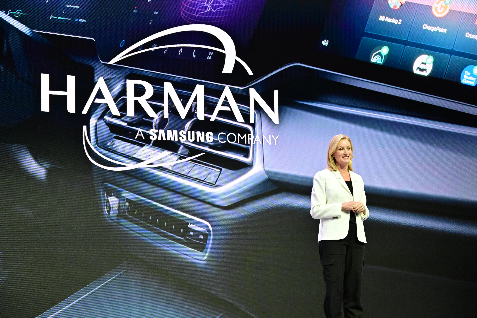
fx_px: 1100
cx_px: 238
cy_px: 159
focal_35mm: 83
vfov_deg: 16.5
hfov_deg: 24.5
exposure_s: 1/125
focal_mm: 83
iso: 6400
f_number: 6.7
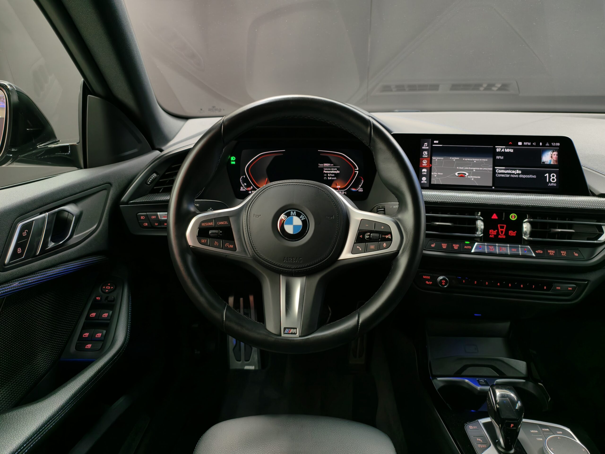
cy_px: 227
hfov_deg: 73.9
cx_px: 302
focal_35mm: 23
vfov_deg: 58.9
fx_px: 402
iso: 253
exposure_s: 1/33.3
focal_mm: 6.54
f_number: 1.57
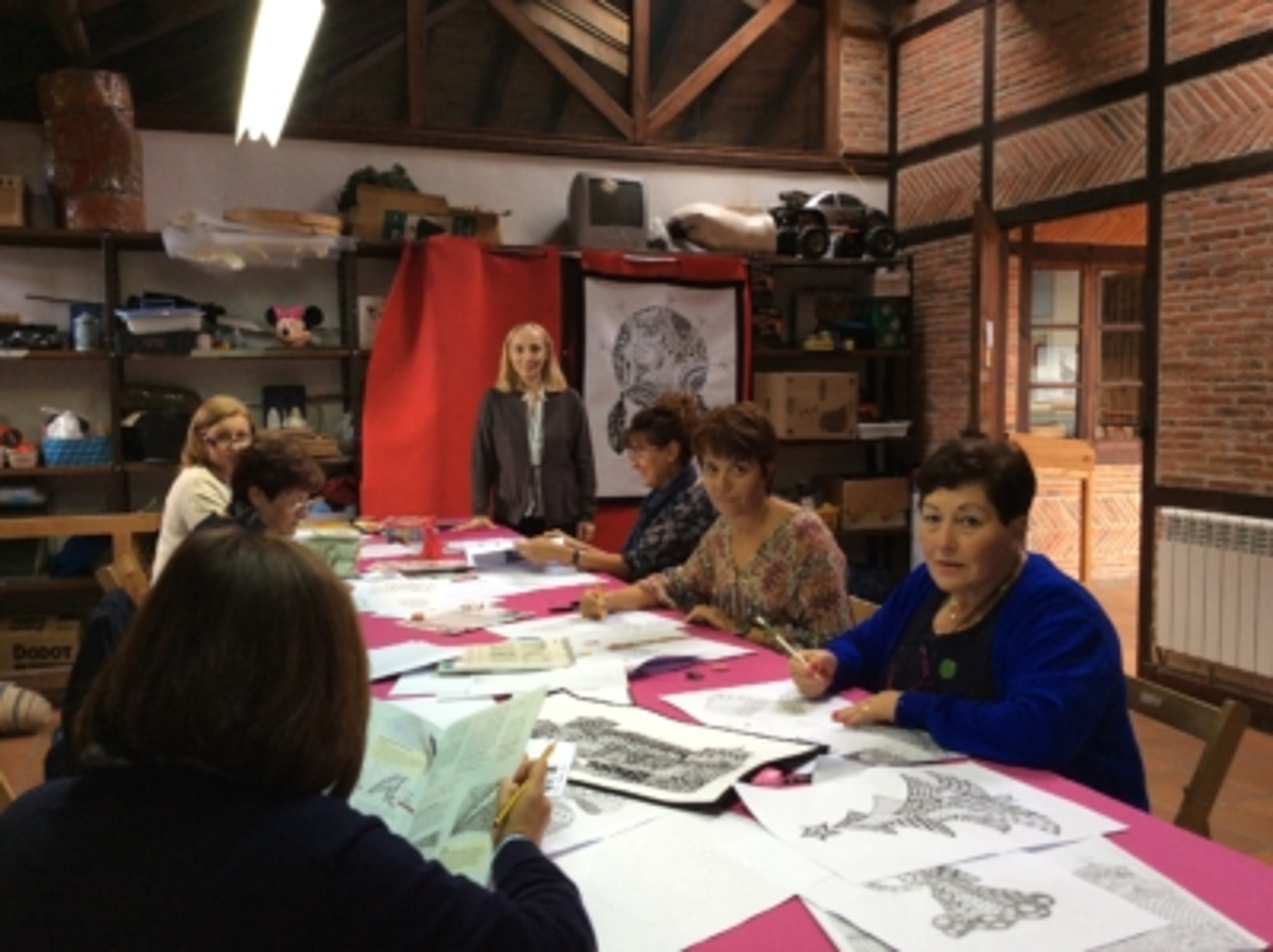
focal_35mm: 32
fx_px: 1175
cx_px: 636
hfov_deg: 56.9
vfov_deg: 44.1
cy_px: 476
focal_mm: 3.3
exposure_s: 1/25
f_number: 2.4
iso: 64
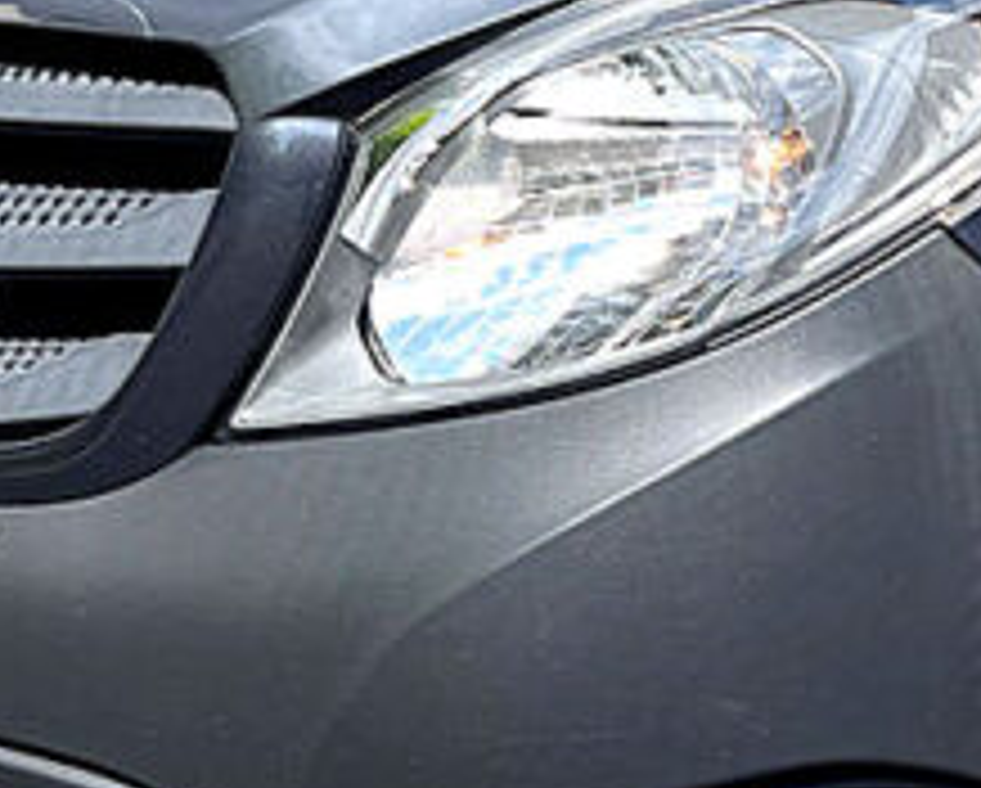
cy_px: 45
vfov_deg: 16.3
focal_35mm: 93
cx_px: 1094
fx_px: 2704
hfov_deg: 19.6
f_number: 1.5
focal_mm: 5.7
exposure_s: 1/1901
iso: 50
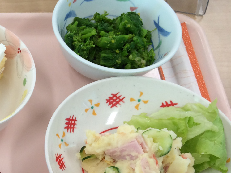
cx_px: -72
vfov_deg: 17.3
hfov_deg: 21.7
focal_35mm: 81
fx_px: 541
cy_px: 212
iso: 40
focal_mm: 4.12
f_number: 2.2
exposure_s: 1/60
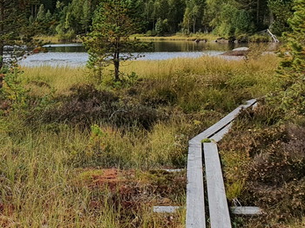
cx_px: -72
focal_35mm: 72
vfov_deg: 20.4
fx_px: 634
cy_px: 96
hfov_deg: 24.3
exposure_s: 1/1472
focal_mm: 4.32
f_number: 2.4
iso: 50
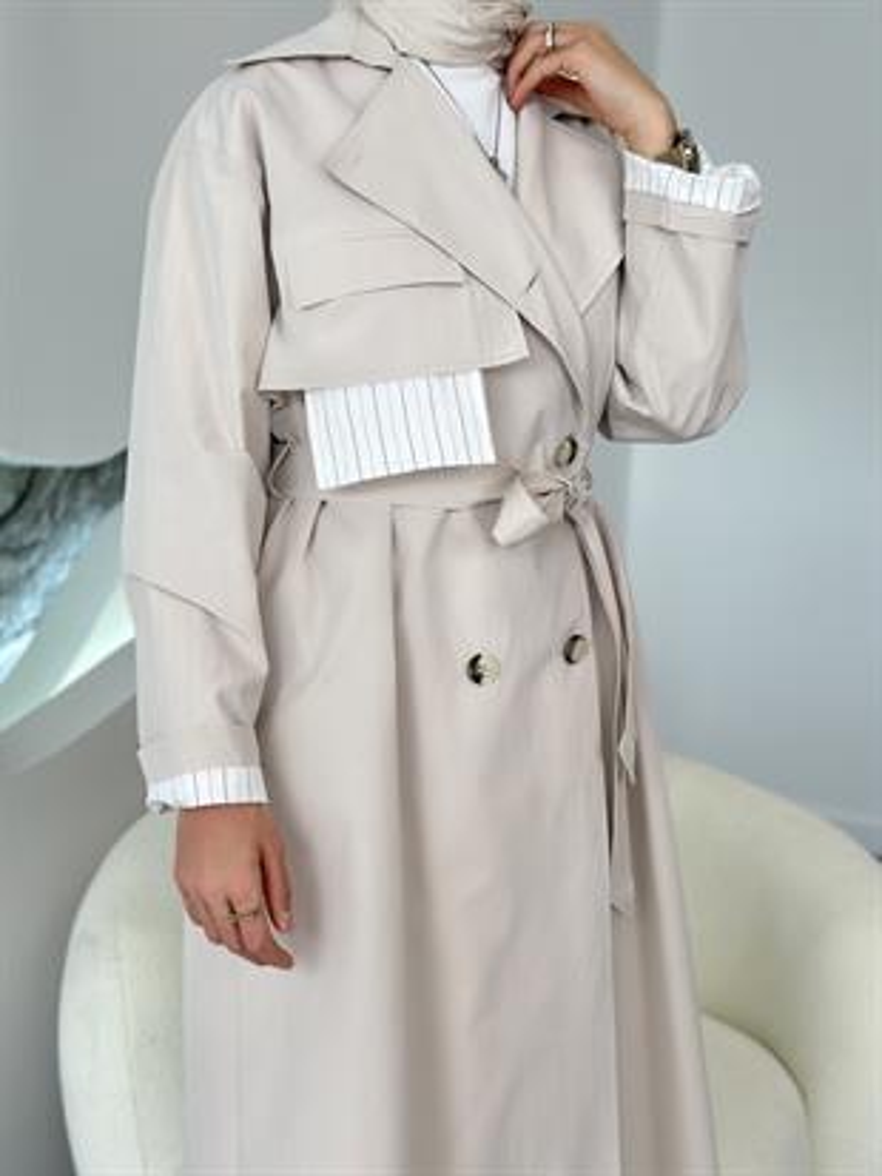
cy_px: 588
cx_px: 441
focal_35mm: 48
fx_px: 1630
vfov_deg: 39.6
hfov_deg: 30.3
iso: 80
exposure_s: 1/248
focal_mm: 6.86
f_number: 1.78
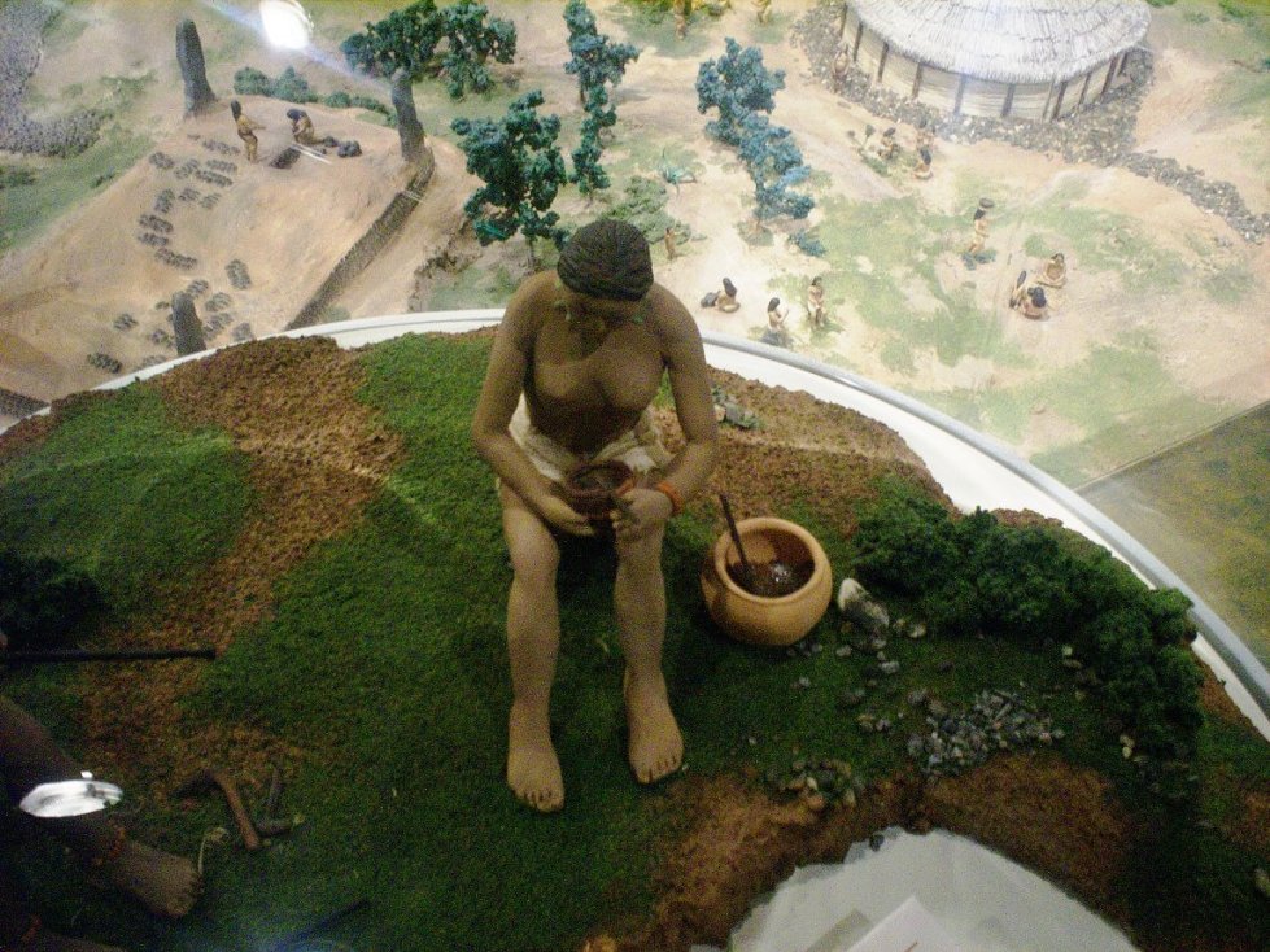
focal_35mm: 36
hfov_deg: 51.4
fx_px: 1321
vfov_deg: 39.6
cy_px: 476
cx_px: 635
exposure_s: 1/5.66
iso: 200
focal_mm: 6
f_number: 4.5
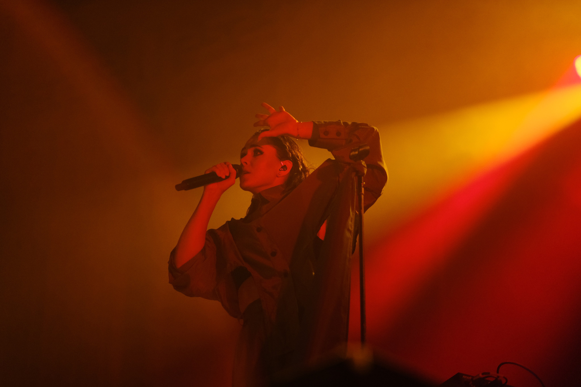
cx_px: 290
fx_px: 1356
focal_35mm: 84
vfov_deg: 16.3
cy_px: 194
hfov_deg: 24.2
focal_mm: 56
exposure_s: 1/800
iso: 1600
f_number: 1.2
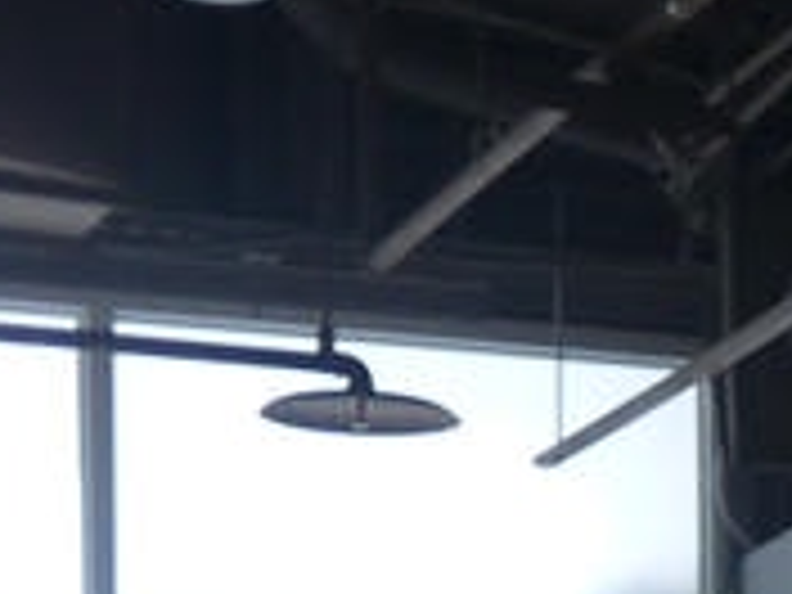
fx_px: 6246
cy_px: 1822
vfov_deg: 5.1
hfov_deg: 6.6
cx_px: 2421
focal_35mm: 273
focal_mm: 20
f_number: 1.7
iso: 160
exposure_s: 1/60
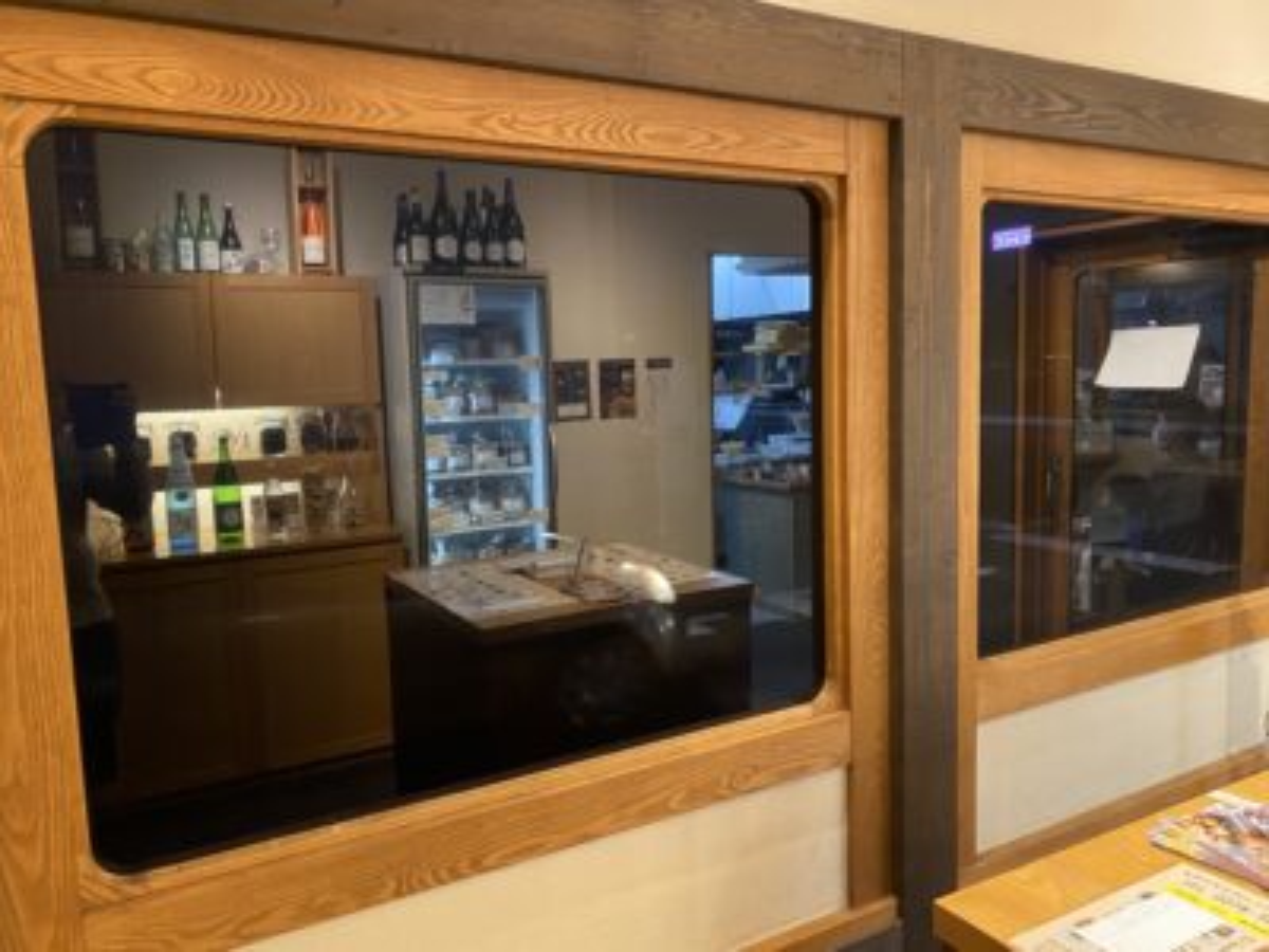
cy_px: 476
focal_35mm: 26
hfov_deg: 67.3
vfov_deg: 53.1
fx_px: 953
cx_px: 634
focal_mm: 4.25
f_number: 1.8
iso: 500
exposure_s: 1/30
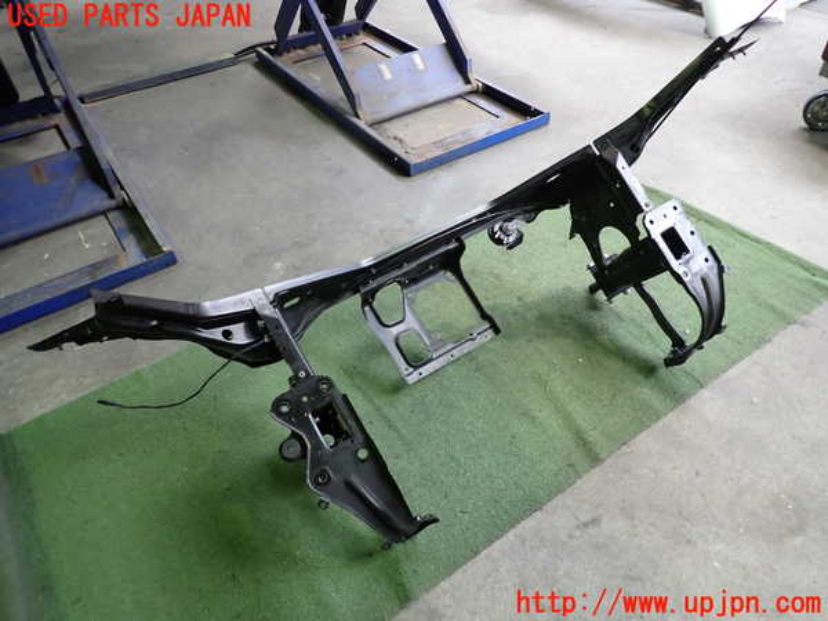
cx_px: 414
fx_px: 598
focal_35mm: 25
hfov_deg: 69.4
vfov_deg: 54.9
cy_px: 310
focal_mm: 4.5
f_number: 2
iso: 200
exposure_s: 1/30
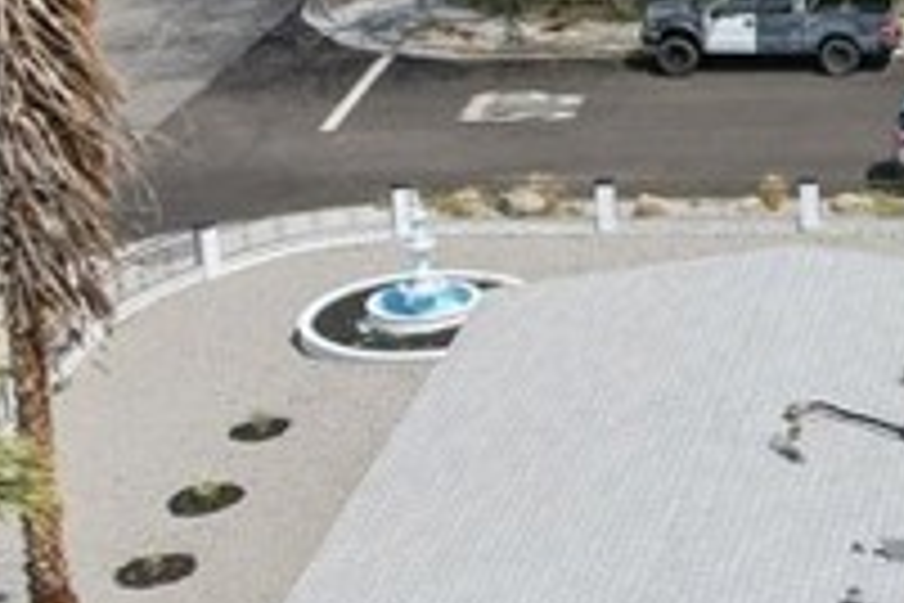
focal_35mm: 112
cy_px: 153
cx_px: 1187
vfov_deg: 12.2
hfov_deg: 17.1
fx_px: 2812
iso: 120
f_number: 2.8
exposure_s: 1/4000
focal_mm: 8.4
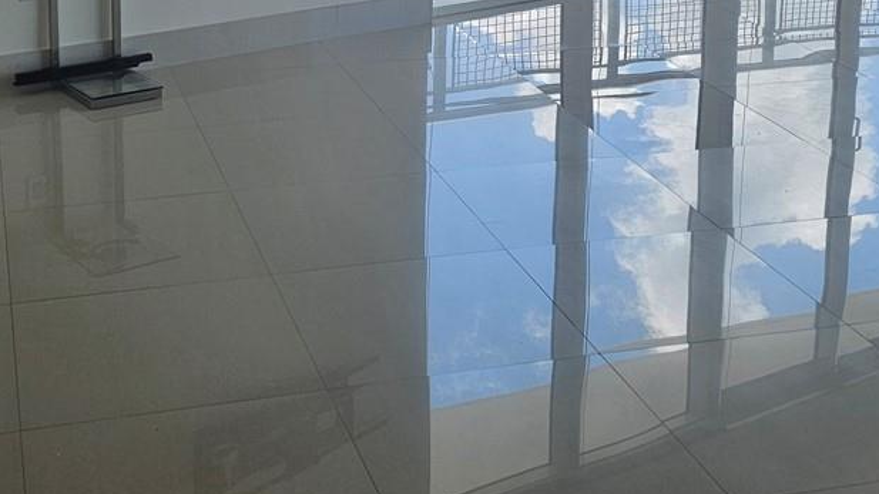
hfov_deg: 32.3
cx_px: 409
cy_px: -68
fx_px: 1515
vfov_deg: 17.8
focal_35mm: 65
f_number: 1.7
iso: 20
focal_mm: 6.3
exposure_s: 1/180
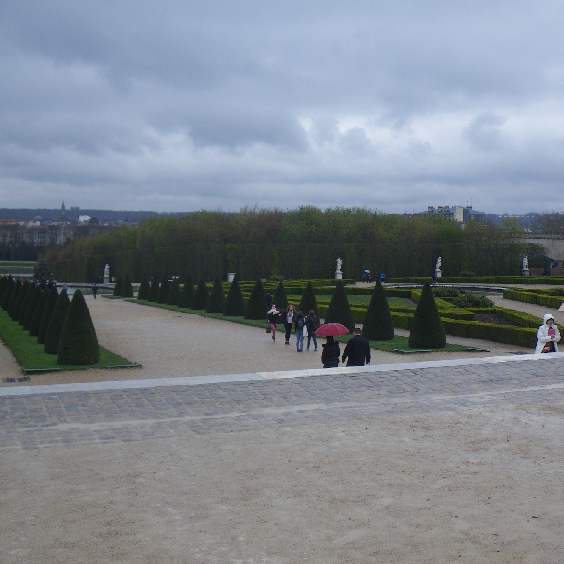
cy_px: 264
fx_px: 811
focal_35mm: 44
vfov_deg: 38.3
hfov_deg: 38.1
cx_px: 347
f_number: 4.2
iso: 50
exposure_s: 1/250
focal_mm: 5
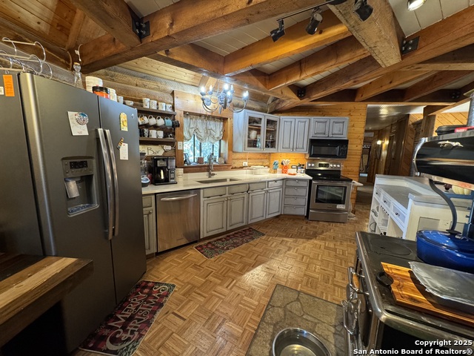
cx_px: 237
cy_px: 178
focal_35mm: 14
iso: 320
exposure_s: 1/60
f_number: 2.2
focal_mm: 2.22
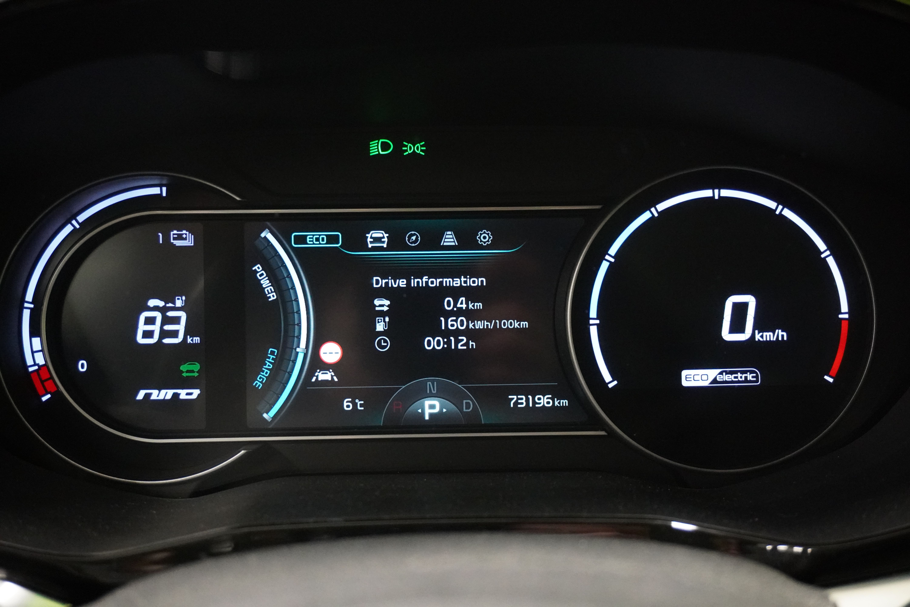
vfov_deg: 30.8
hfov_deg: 45.0
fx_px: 1099
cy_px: 304
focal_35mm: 44
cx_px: 455
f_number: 4.5
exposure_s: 1/50
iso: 6400
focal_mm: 29
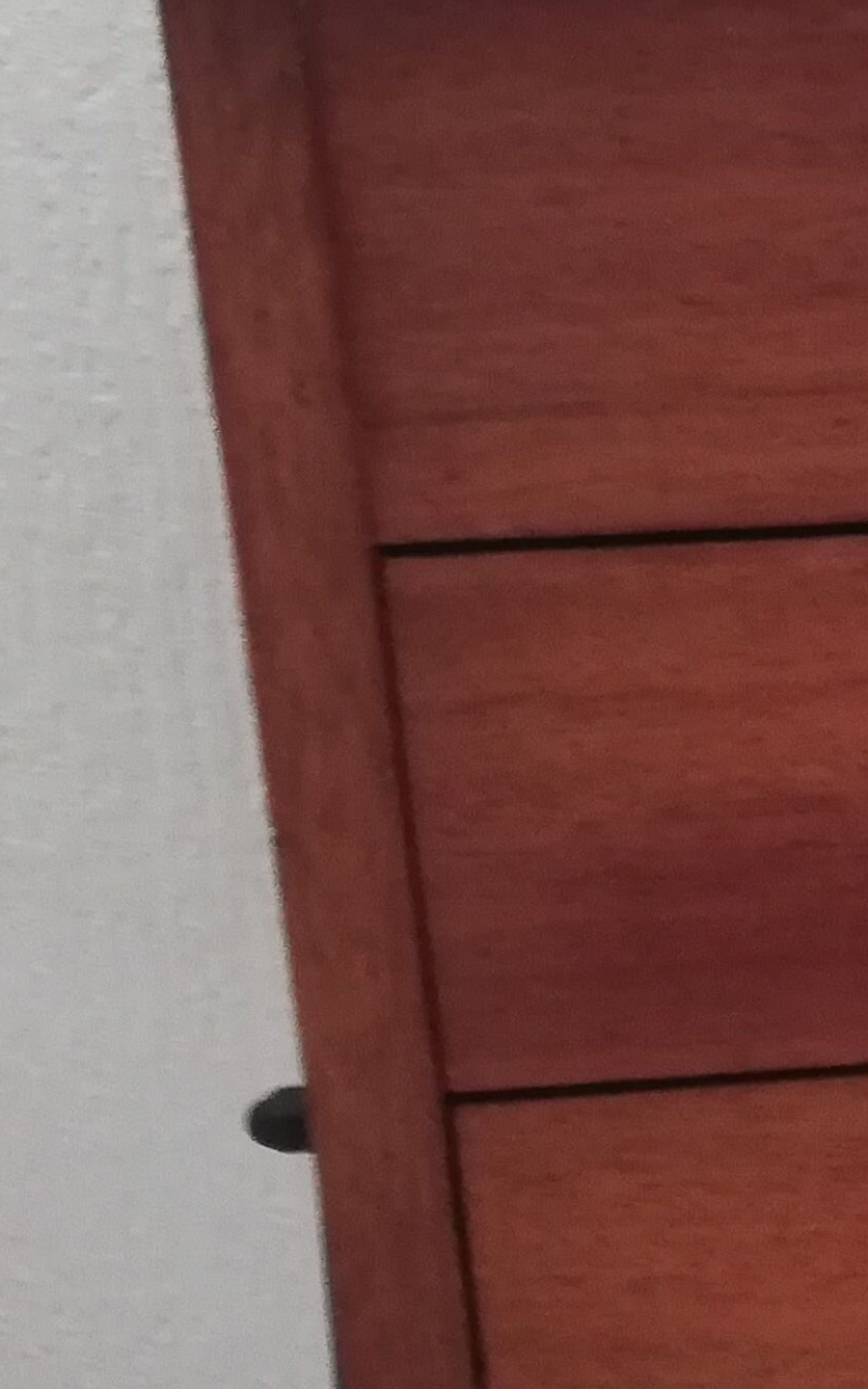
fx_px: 3595
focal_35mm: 95
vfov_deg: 21.8
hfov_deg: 12.0
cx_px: 1833
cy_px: 908
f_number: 2.2
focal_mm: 3.81
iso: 320
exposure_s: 1/33.3
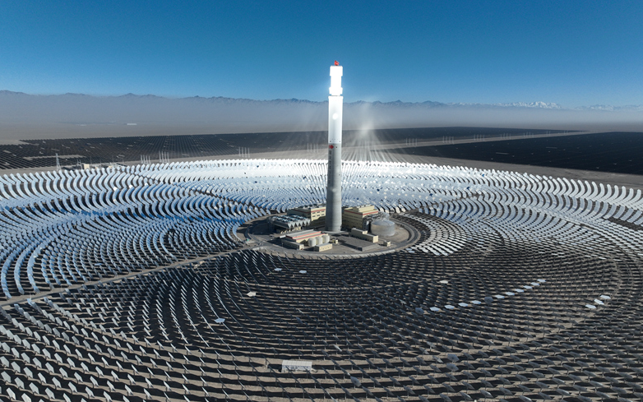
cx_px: 325
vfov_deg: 47.4
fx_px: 456
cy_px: 236
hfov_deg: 70.4
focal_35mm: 26
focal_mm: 12.29
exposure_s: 1/5000
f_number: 2.8
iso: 130
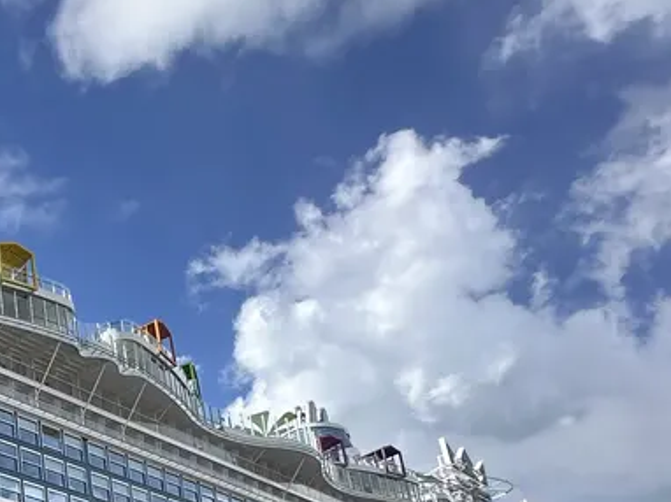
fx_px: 852
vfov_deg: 28.7
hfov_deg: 32.9
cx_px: -183
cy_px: 593
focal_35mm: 44
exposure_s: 1/1453
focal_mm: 2.22
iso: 50
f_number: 2.2
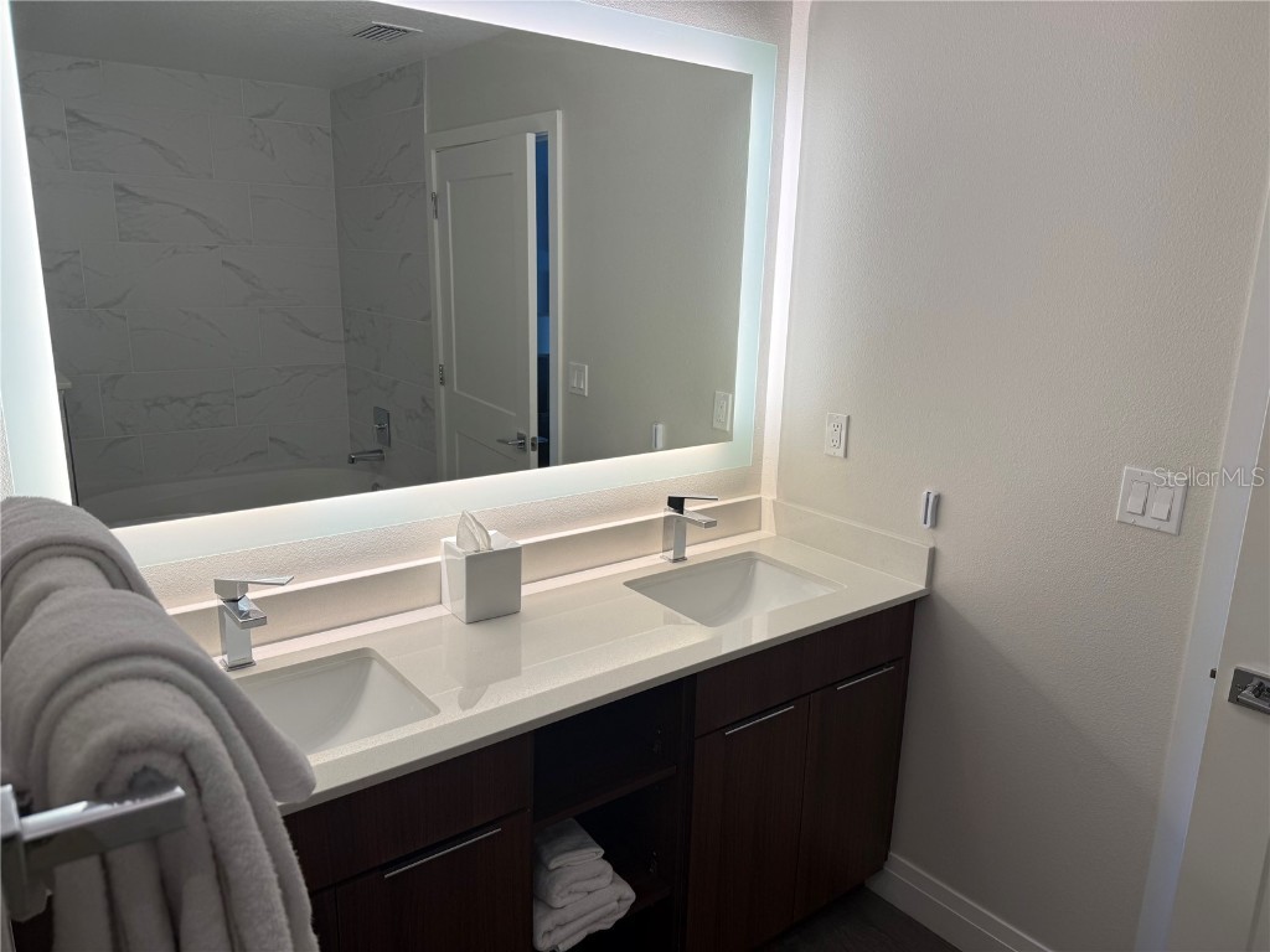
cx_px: 635
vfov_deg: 56.8
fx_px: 881
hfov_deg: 71.6
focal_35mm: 24
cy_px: 476
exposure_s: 1/192
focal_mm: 6.76
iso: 64
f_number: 1.78
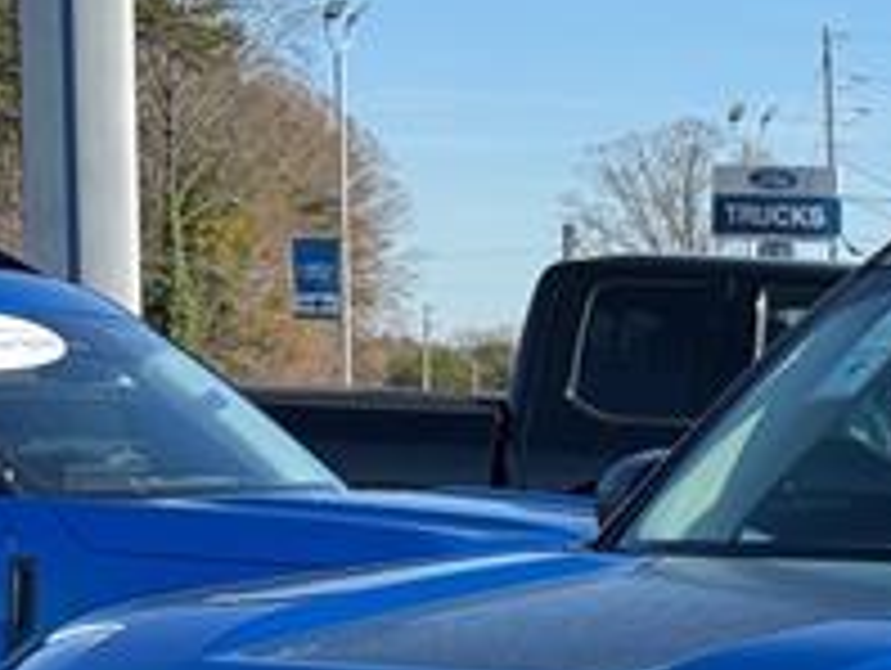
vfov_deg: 9.4
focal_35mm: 155
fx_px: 3994
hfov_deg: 12.3
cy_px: 913
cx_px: 1174
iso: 64
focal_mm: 6.76
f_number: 1.78
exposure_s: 1/1984
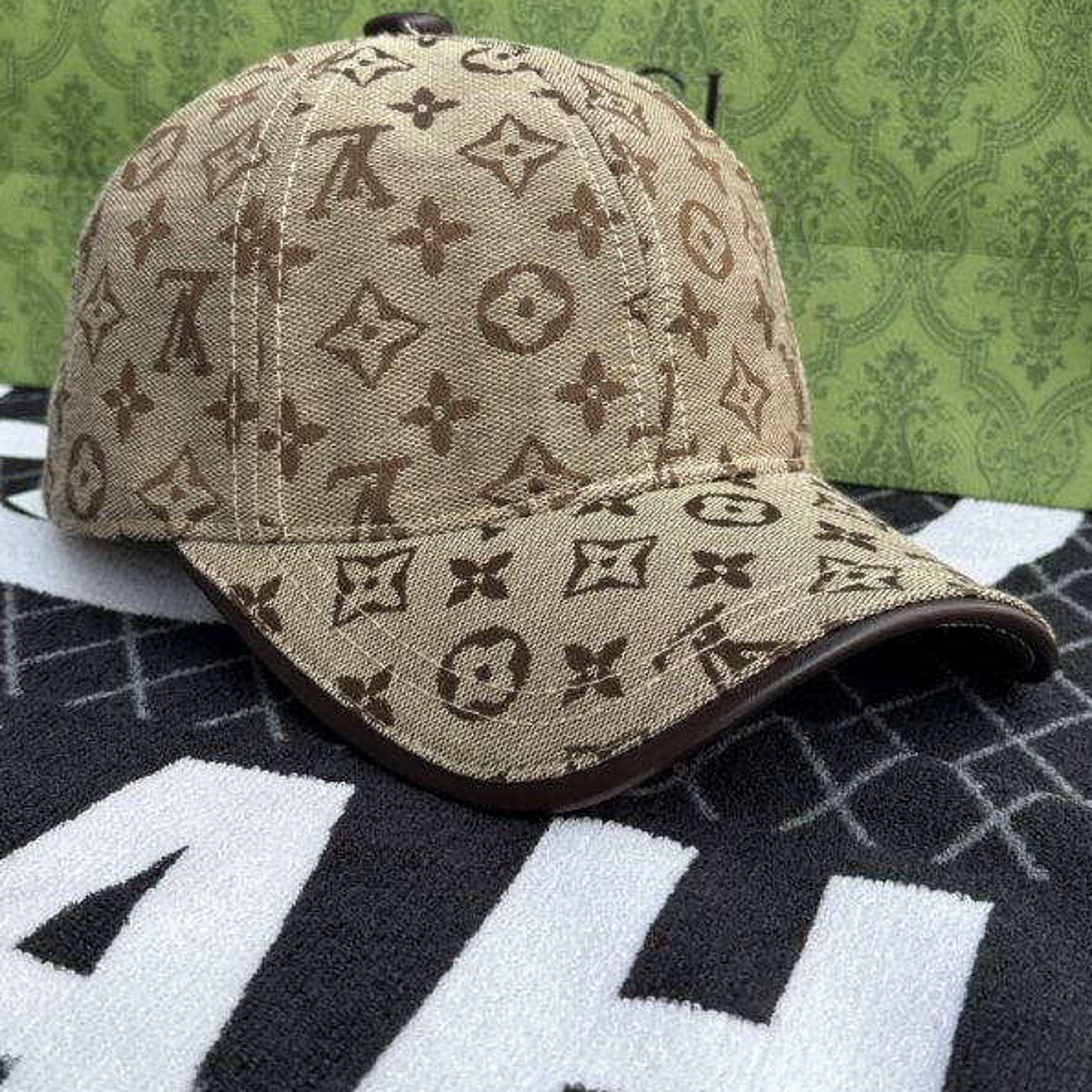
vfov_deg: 30.0
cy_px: 510
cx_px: 547
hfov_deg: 30.0
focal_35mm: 57
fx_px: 2034
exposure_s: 1/1560
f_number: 1.78
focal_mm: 6.76
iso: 64
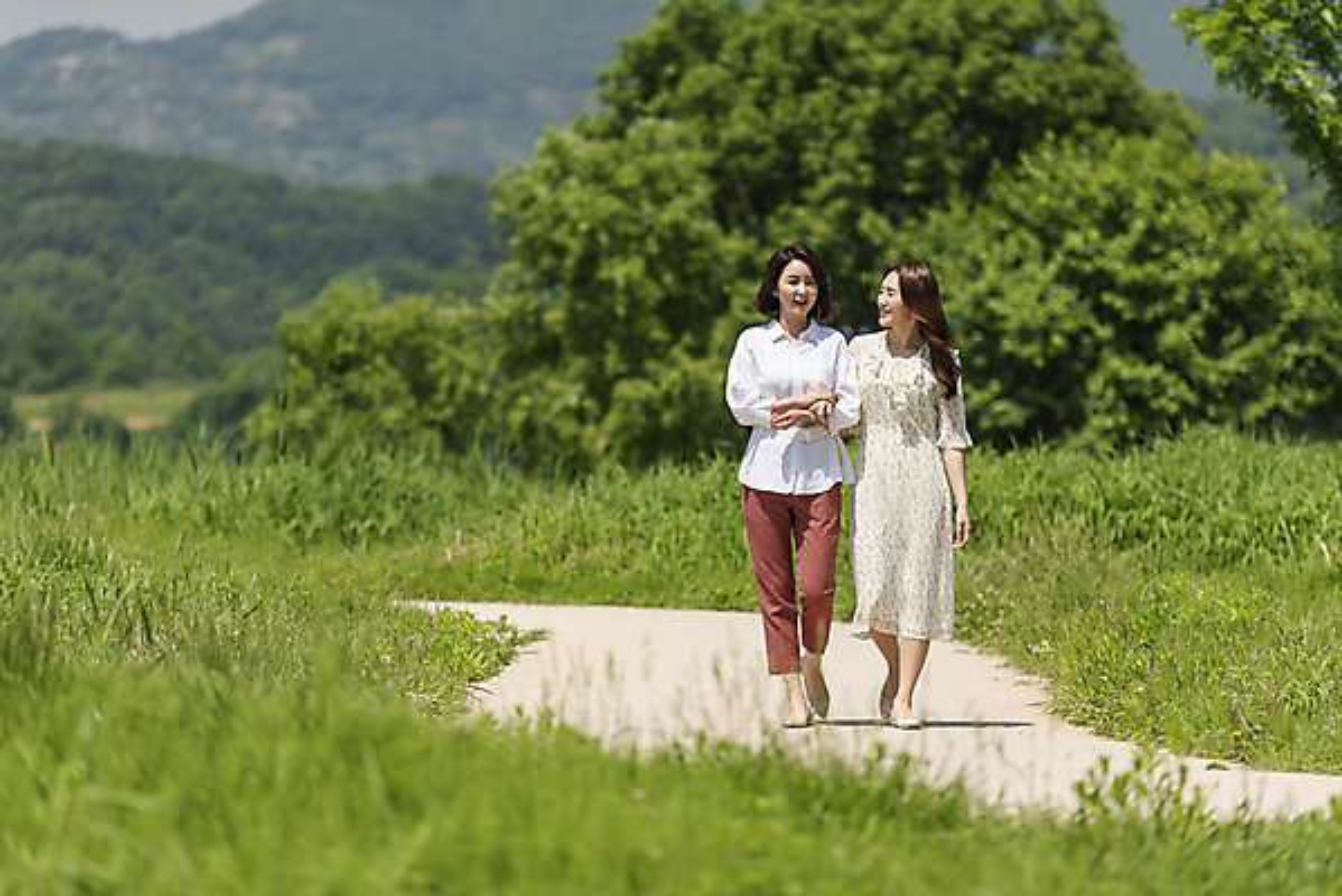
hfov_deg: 11.7
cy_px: 448
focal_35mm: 175
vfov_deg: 7.9
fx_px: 6526
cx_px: 671
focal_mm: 175
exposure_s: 1/3200
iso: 100
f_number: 2.8
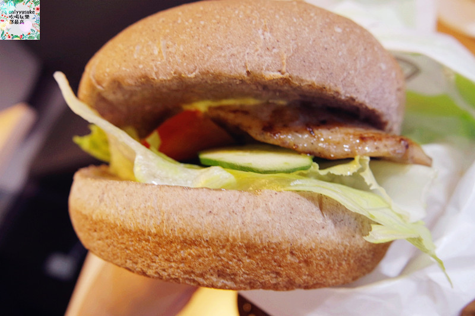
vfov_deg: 53.1
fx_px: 317
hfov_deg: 73.8
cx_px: 238
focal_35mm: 24
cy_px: 158
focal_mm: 9
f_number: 3.5
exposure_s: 1/20
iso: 400
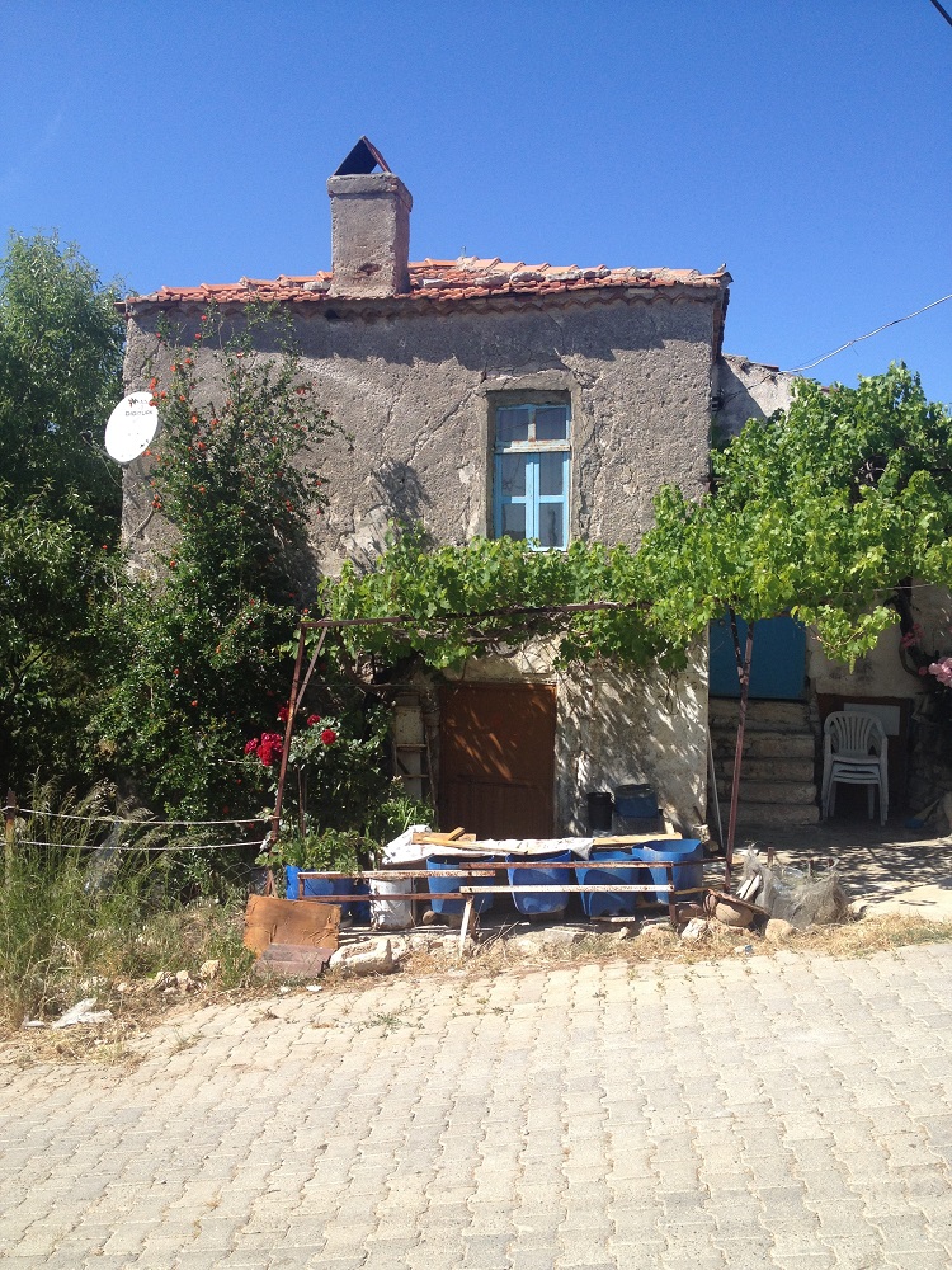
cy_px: 635
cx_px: 476
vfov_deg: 52.6
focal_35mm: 35
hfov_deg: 40.7
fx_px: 1283
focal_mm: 4.28
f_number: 2.4
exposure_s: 1/1346
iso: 50
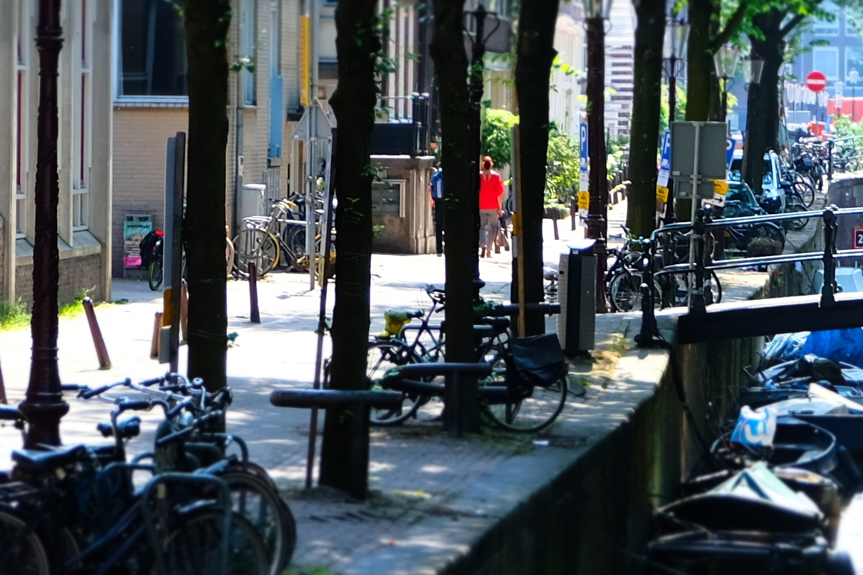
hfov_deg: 8.8
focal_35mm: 231
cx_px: 1078
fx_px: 5537
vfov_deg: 5.9
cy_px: 231
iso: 200
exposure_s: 1/150
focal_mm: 35.5
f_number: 5.6
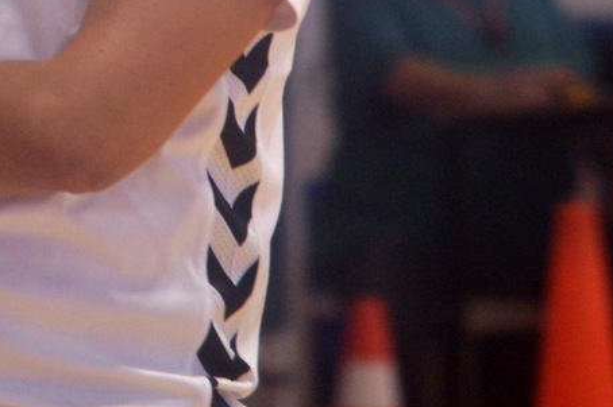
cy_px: -182
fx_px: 10543
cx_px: -112
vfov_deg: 2.2
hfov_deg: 3.3
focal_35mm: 620
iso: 560
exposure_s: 1/200
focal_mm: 125
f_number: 4.8
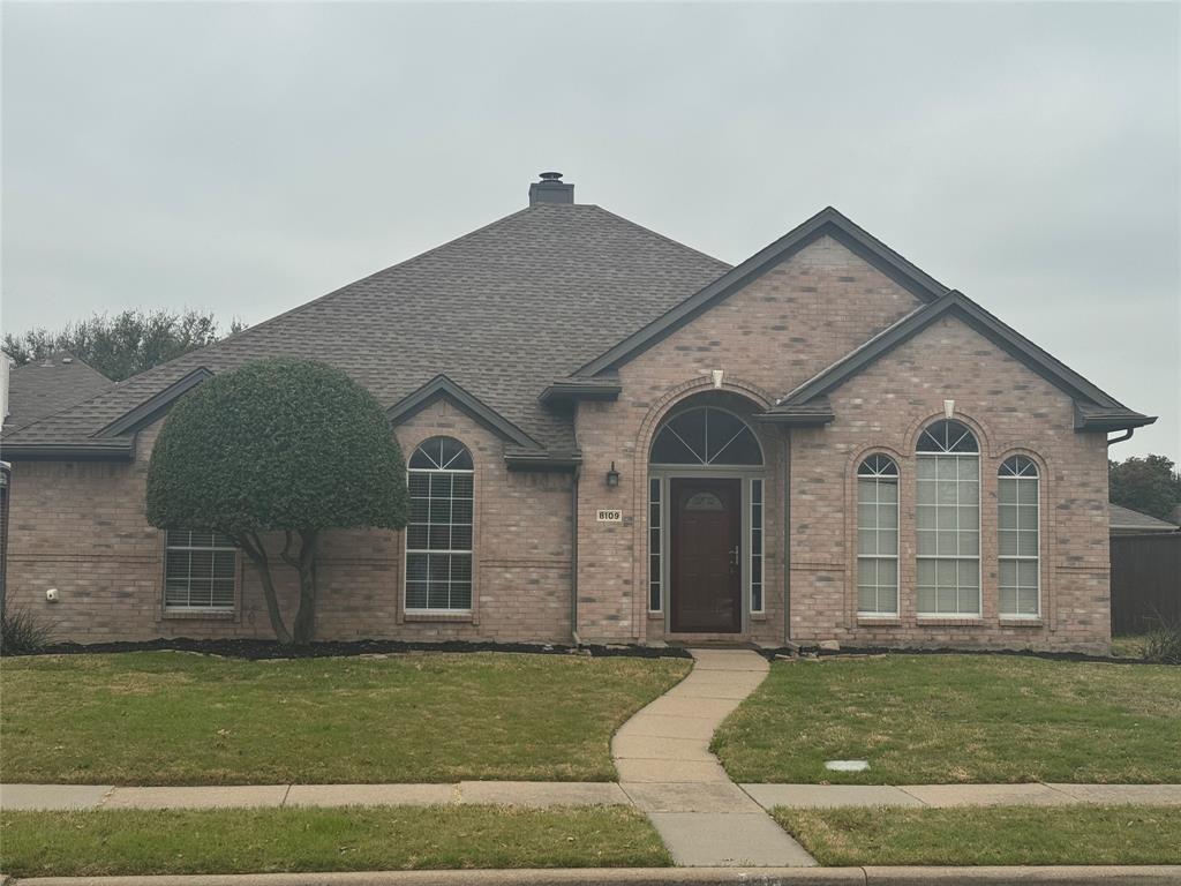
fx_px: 1638
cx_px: 590
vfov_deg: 30.3
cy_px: 443
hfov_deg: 39.7
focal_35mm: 48
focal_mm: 6.76
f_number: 1.78
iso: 64
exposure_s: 1/4049
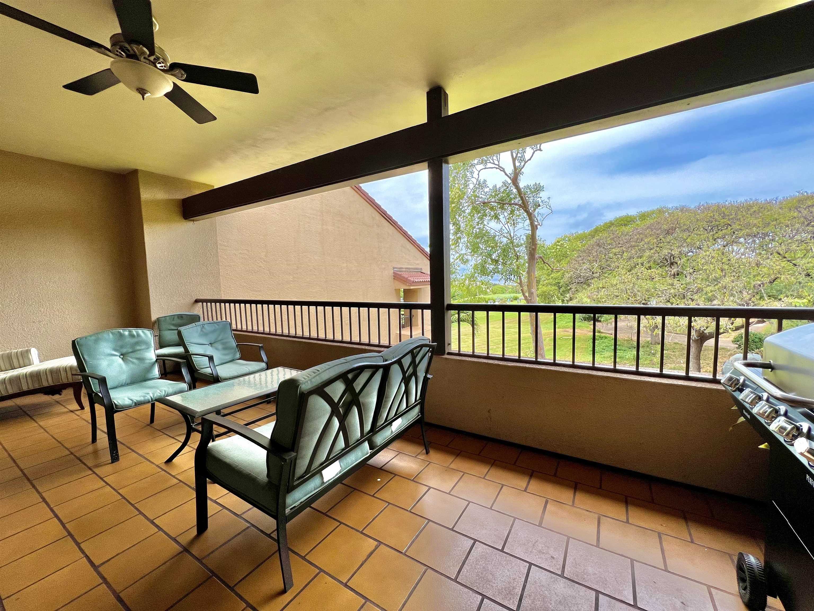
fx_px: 306
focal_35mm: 13
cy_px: 306
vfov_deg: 89.9
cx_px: 407
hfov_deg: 106.2
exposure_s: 1/608
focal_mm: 1.57
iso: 32
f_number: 1.8
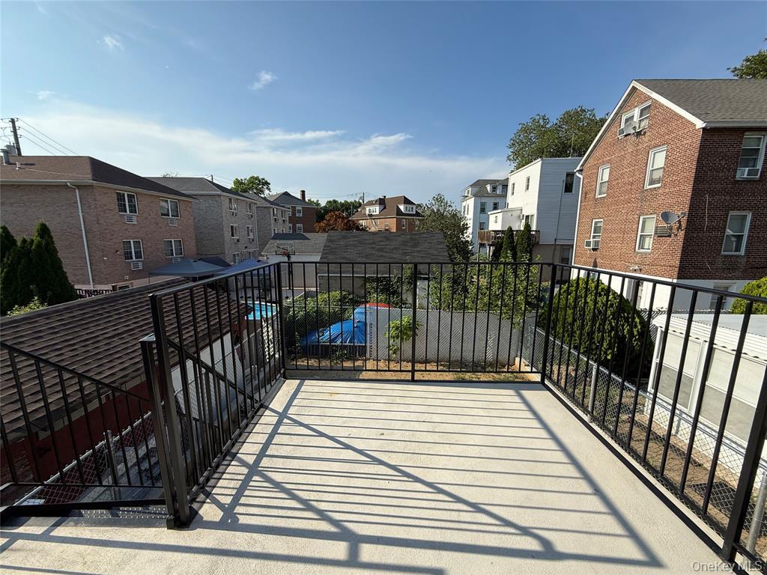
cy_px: 288
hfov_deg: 102.1
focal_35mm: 14
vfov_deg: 85.7
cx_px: 384
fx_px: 310
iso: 50
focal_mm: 2.22
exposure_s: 1/1613
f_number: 2.2
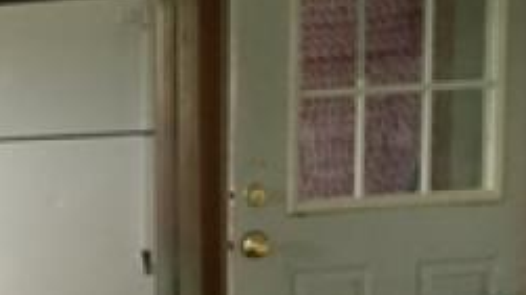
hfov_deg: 15.2
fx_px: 1799
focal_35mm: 129
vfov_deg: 9.2
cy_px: 425
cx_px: -306
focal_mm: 4.15
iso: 64
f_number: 2.2
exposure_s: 1/15
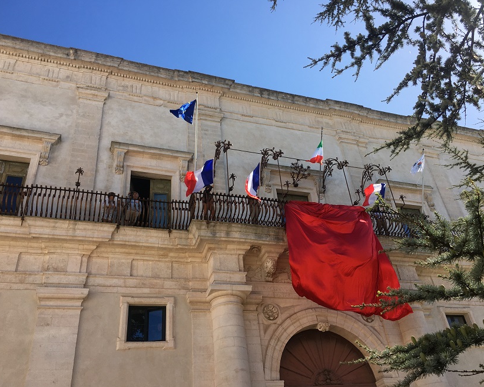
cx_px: 258
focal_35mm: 31
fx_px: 444
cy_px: 195
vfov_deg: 47.1
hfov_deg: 57.1
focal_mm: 4.15
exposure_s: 1/950
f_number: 2.2
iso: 25
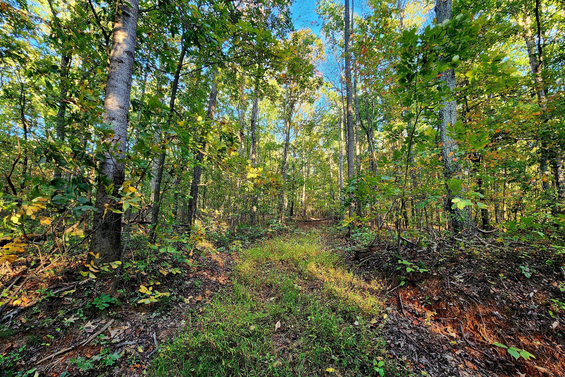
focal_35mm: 14
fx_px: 220
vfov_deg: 80.9
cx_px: 280
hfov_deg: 104.2
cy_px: 210
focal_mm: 2.2
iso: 125
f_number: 2.2
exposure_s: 1/60.2
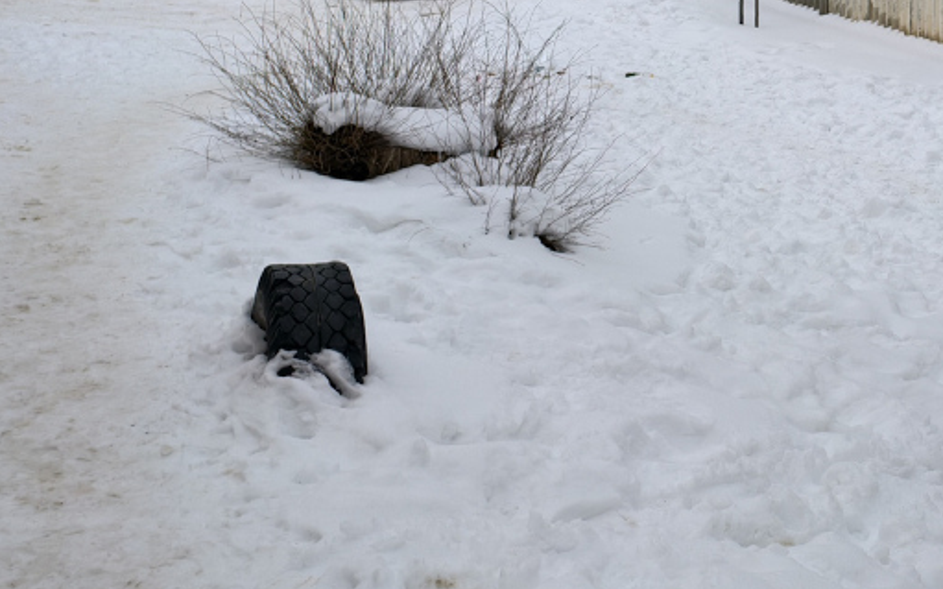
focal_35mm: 62
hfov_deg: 29.4
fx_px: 1593
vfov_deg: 18.8
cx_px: 1063
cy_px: -256
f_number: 1.57
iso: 72
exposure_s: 1/1473
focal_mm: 6.54
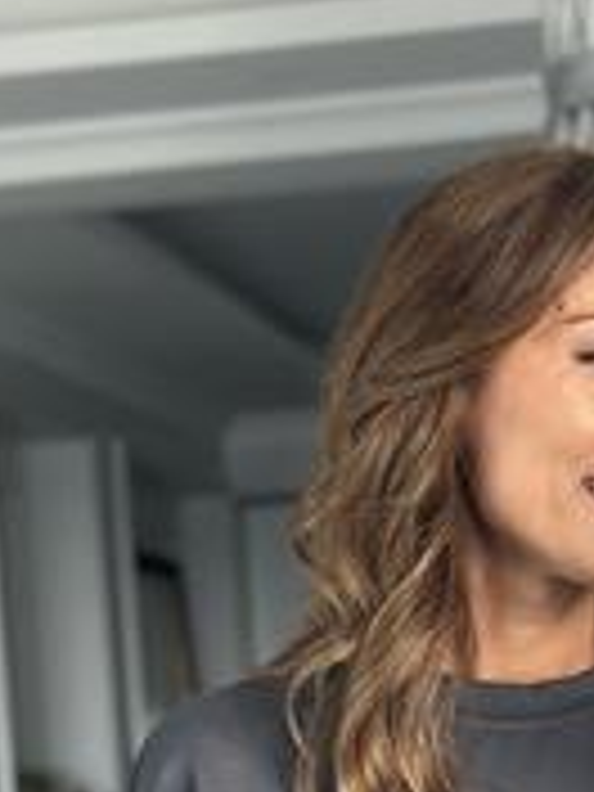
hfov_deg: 10.7
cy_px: 1084
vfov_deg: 13.7
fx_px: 3157
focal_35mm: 138
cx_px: 518
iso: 125
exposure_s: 1/100
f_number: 1.78
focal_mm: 6.86
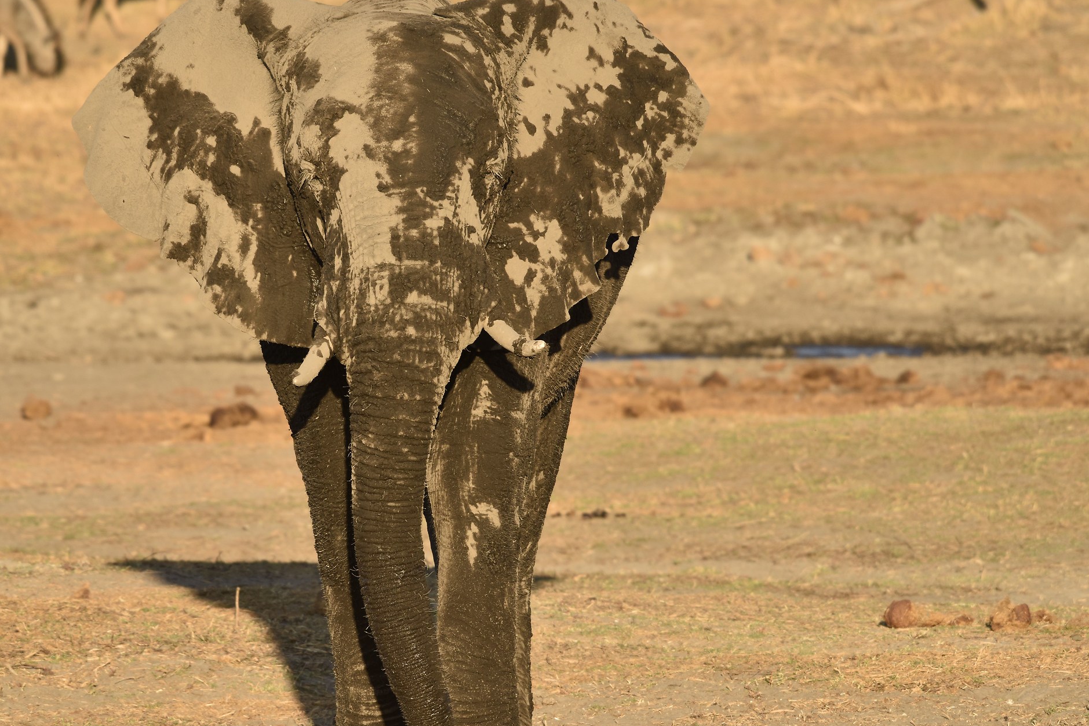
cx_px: 454
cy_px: 357
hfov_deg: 3.7
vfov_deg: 2.4
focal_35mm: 562
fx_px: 17001
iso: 320
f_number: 8
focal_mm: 440
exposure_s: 1/400
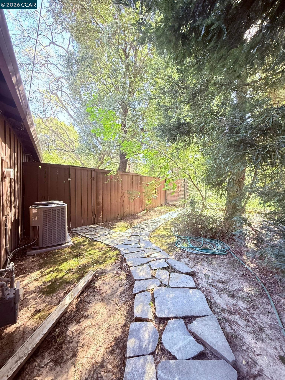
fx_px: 154
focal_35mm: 14
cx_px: 142
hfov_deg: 85.7
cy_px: 190
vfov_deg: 102.1
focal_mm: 2.22
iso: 320
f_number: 2.2
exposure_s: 1/62
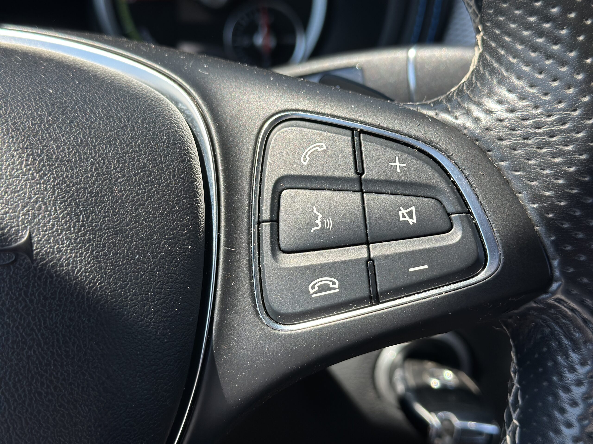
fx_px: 822
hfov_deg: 39.7
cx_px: 296
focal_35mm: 48
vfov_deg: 30.3
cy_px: 222
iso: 80
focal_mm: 6.86
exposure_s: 1/1062
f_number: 1.78
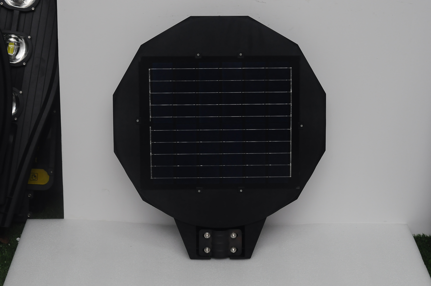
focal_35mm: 75
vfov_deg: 18.1
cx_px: 216
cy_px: 143
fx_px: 897
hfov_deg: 27.0
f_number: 8
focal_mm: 50
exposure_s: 1/100
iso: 1000
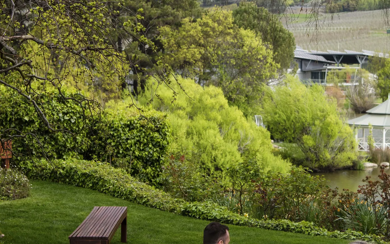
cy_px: 116
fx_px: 1137
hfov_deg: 19.4
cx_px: 258
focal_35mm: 107
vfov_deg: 12.2
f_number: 4
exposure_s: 1/320
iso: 200
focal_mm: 44
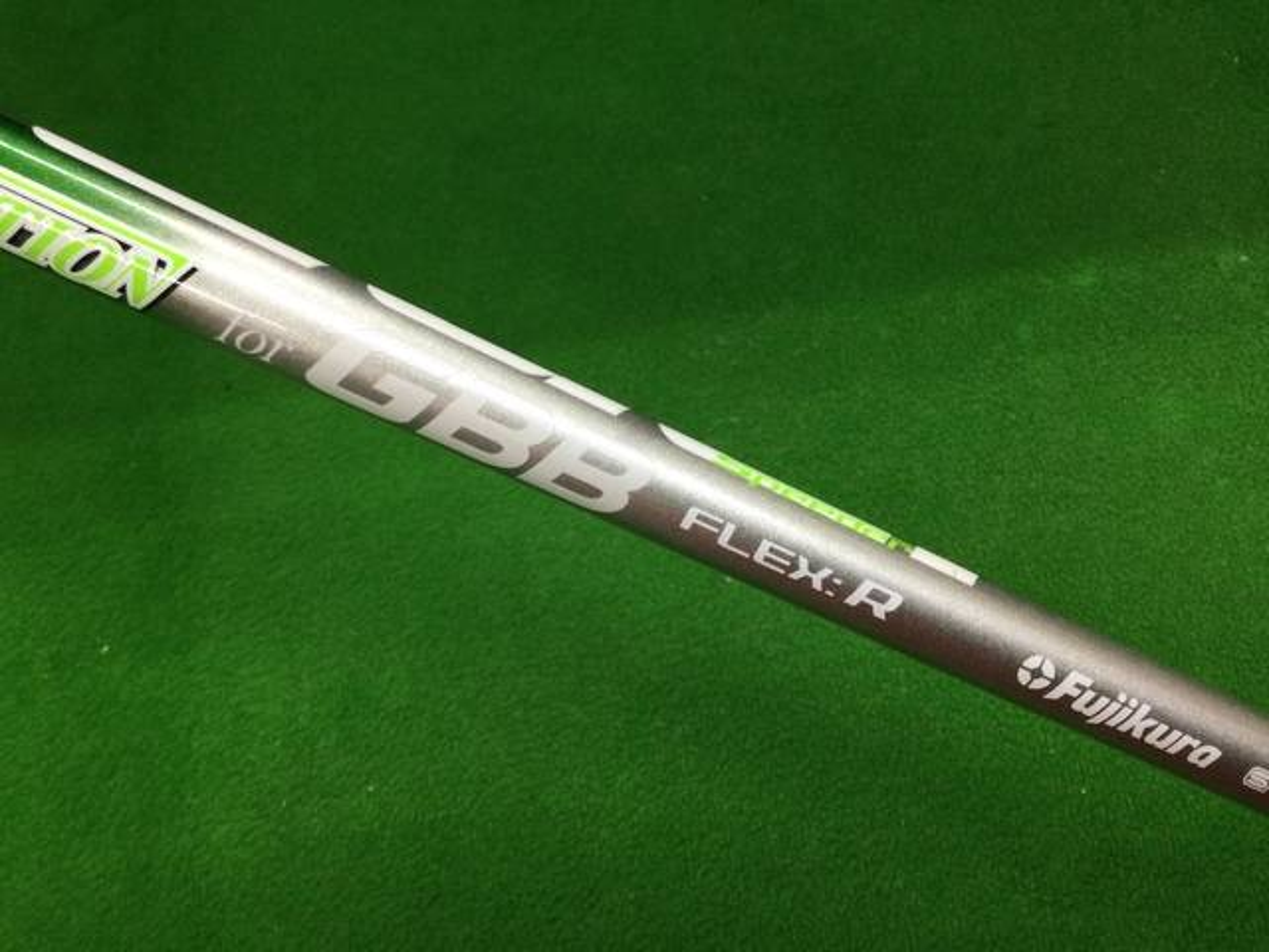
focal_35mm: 31
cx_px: 634
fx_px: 1136
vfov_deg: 45.4
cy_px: 476
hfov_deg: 58.4
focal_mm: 3.3
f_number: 2.4
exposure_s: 1/30
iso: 80
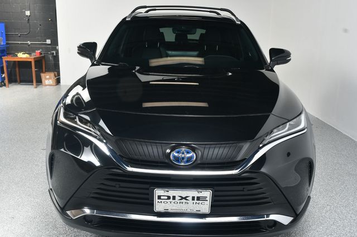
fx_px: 337
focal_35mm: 34
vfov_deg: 38.8
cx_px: 178
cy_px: 118
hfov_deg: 55.8
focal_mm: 23
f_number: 9
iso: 100
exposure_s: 1/160
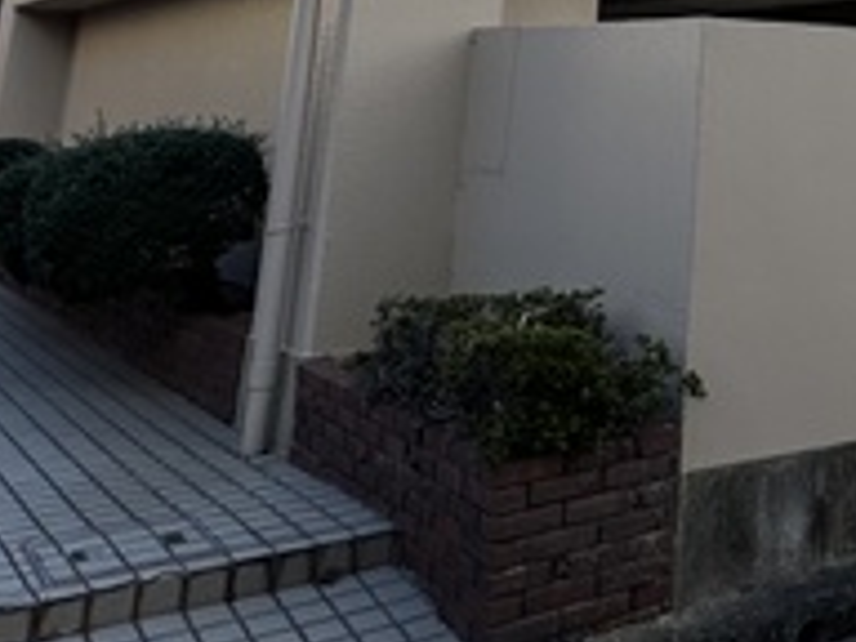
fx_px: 1261
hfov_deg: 32.9
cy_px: -167
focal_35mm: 51
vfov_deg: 25.1
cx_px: 941
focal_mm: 2.22
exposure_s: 1/578
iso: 40
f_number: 2.2
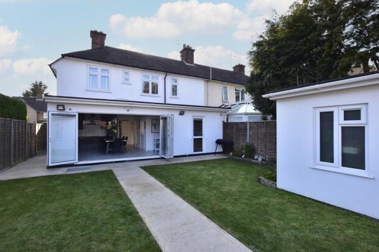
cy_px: 125
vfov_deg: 73.7
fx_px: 168
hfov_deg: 96.7
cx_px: 180
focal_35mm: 16
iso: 640
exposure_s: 1/250
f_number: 8
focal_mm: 10
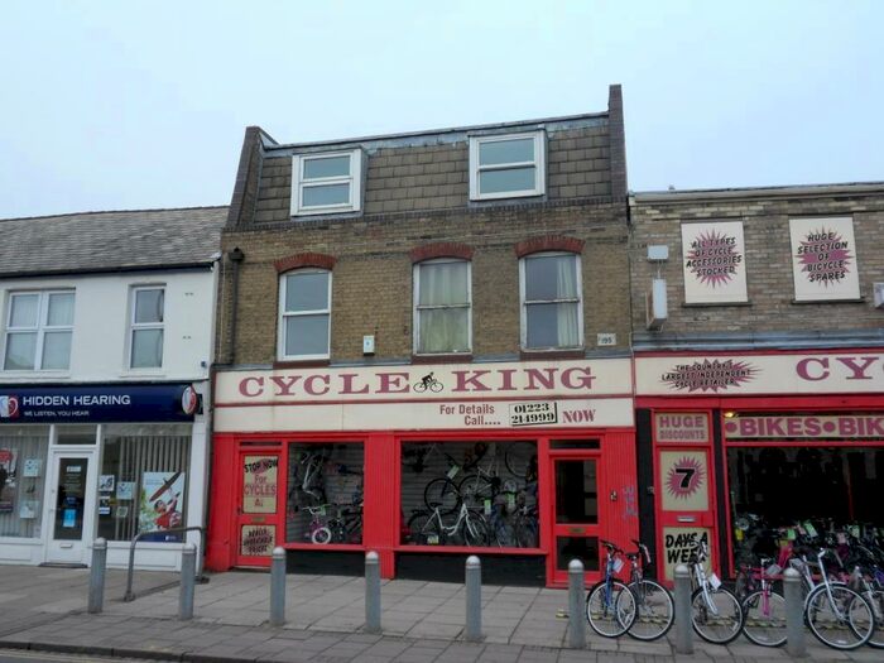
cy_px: 332
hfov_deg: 56.8
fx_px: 817
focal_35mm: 32
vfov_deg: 44.2
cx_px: 442
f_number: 3.7
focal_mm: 5.6
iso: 80
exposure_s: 1/180
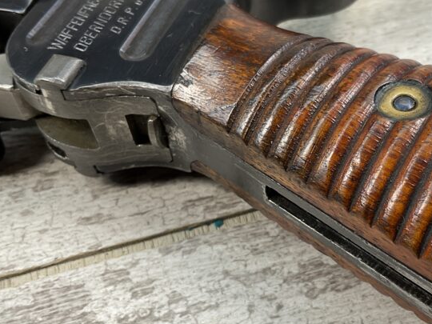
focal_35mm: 55
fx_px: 686
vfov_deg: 26.6
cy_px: 166
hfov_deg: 34.2
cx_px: 326
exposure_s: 1/120
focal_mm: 3
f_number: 1.8
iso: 20
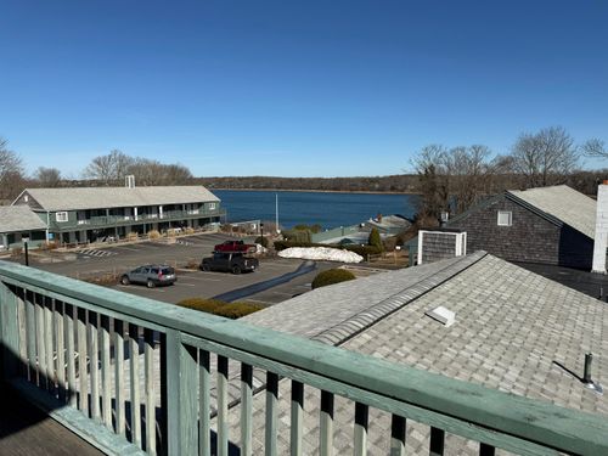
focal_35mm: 24
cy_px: 228
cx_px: 304
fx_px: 422
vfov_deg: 56.8
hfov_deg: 71.6
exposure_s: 1/8130
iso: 80
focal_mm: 6.76
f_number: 1.78
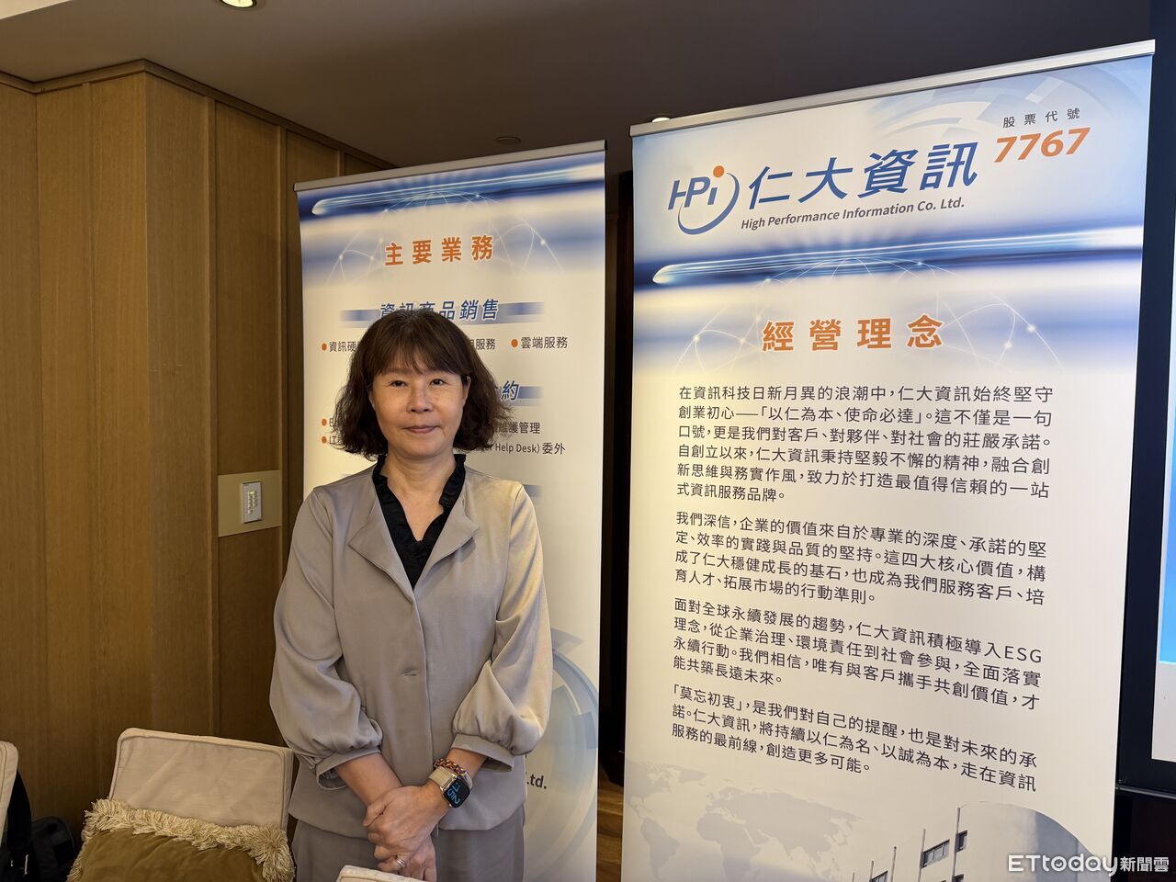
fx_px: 815
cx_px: 588
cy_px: 441
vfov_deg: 56.8
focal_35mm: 24
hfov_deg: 71.6
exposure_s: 1/60
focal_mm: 6.76
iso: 160
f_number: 1.78
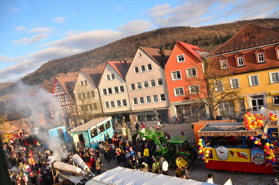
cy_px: 92
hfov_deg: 67.5
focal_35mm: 27
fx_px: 209
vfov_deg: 47.8
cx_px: 140
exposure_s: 1/1000
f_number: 5.6
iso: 400
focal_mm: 18
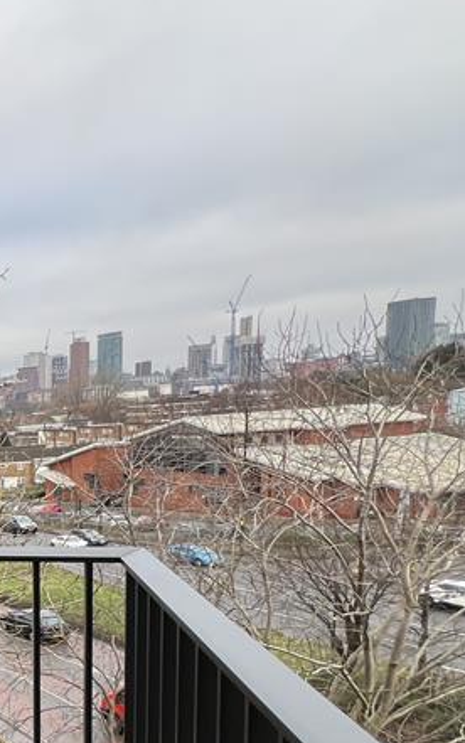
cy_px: 517
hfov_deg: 22.7
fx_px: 648
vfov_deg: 57.8
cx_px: -364
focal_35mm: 32
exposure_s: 1/184
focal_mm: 1.57
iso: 32
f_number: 1.8
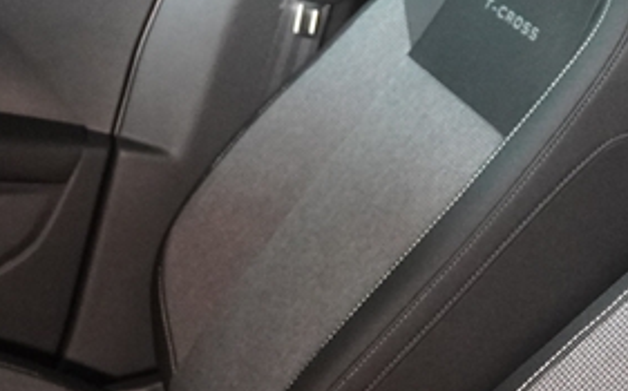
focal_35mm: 95
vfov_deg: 13.7
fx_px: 1622
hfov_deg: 21.9
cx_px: 382
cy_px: 222
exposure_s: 1/160
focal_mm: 17
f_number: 2.8
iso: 3200
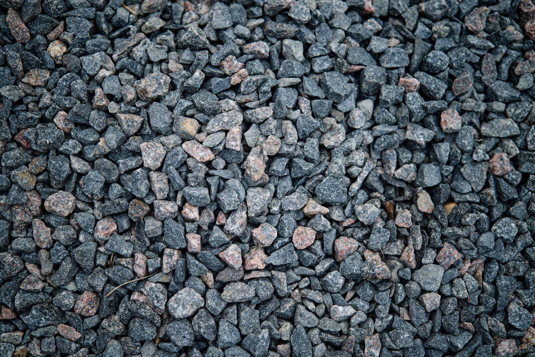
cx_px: 268
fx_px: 609
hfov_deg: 47.4
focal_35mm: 41
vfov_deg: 32.6
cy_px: 178
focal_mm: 27
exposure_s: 1/80
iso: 160
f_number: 1.2
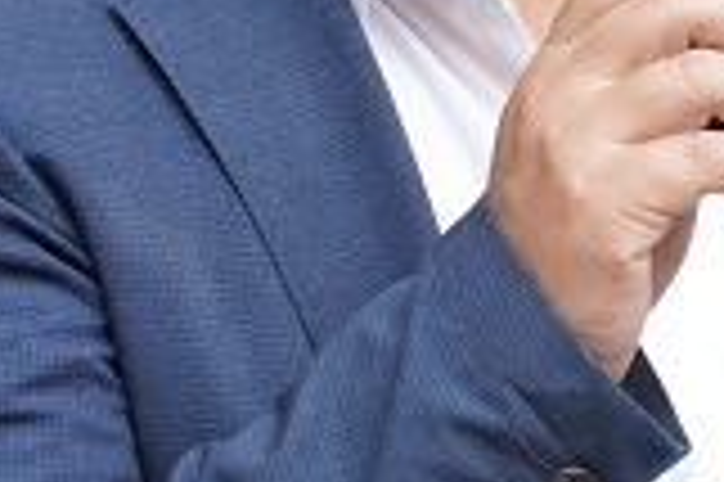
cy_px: 18
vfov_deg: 1.6
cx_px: 504
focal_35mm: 832
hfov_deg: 2.5
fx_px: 16715
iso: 320
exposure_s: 1/200
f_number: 5.6
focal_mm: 124
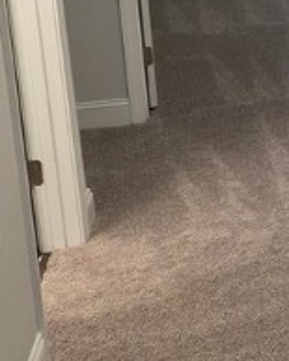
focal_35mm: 89
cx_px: 531
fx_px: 952
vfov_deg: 20.9
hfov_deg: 14.9
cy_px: 7
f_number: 1.7
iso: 250
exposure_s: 1/120
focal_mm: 6.25
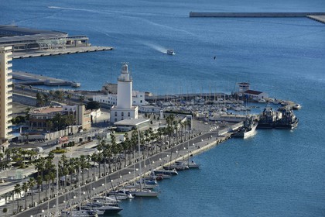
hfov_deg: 11.7
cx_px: 162
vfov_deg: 7.8
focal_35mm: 175
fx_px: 1580
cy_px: 108
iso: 200
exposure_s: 1/320
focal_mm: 175
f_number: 9
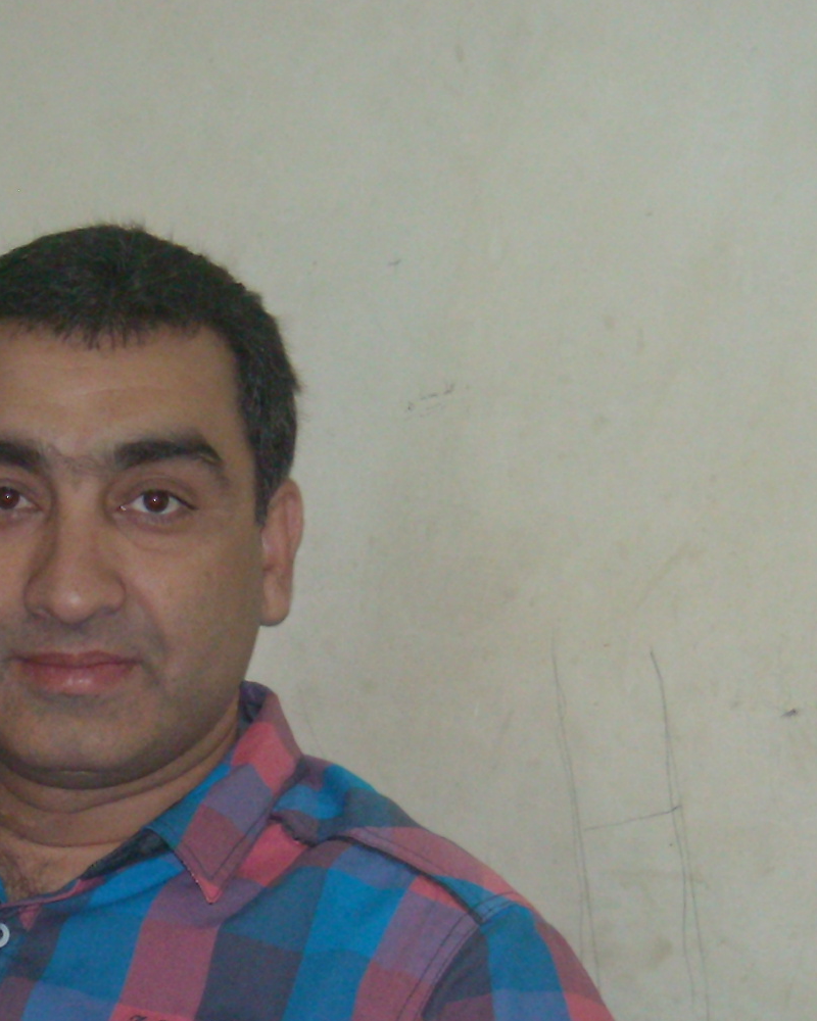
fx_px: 4594
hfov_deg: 10.0
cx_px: -100
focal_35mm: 152
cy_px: 709
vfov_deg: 12.7
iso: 400
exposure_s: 1/60
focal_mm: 12.3
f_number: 3.9
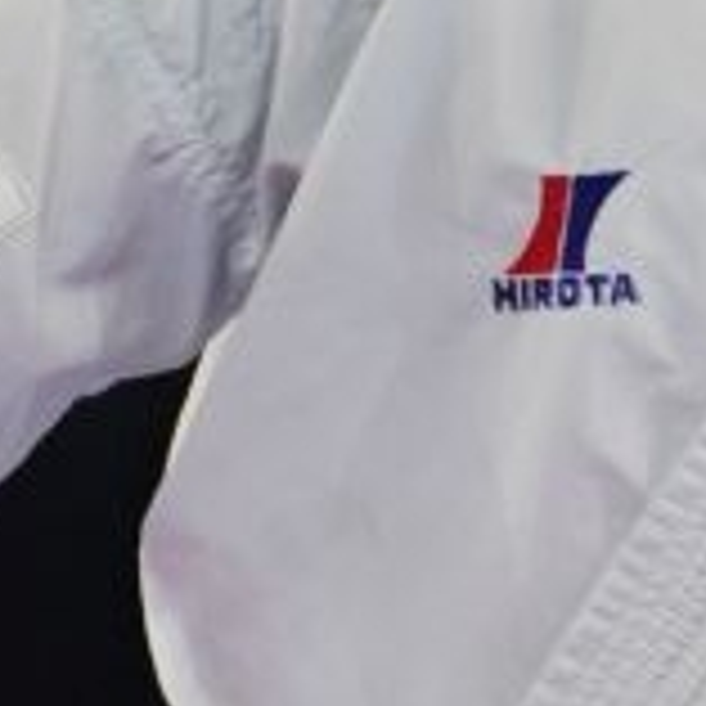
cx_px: 126
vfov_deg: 0.9
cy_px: 463
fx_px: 44857
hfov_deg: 0.9
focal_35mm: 1944
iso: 1600
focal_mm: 200
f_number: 2.8
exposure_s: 1/1000
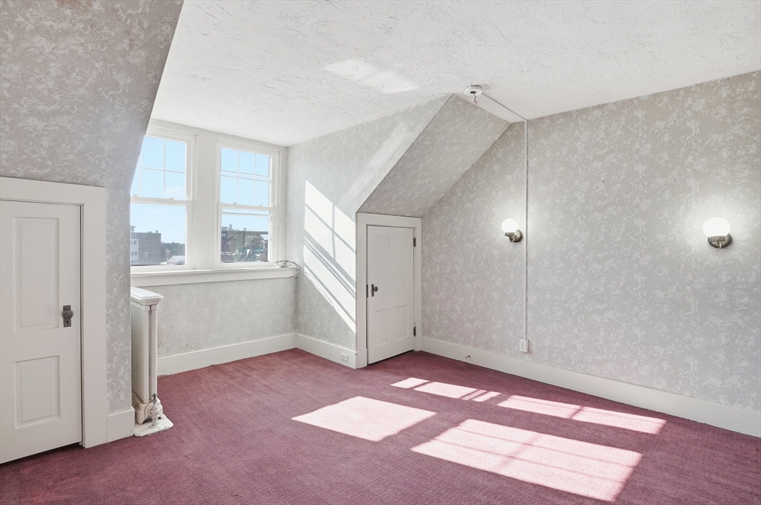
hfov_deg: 95.1
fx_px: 348
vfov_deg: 71.9
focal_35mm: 16
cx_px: 380
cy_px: 252
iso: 800
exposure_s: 1/2000
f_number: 7.1
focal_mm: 11
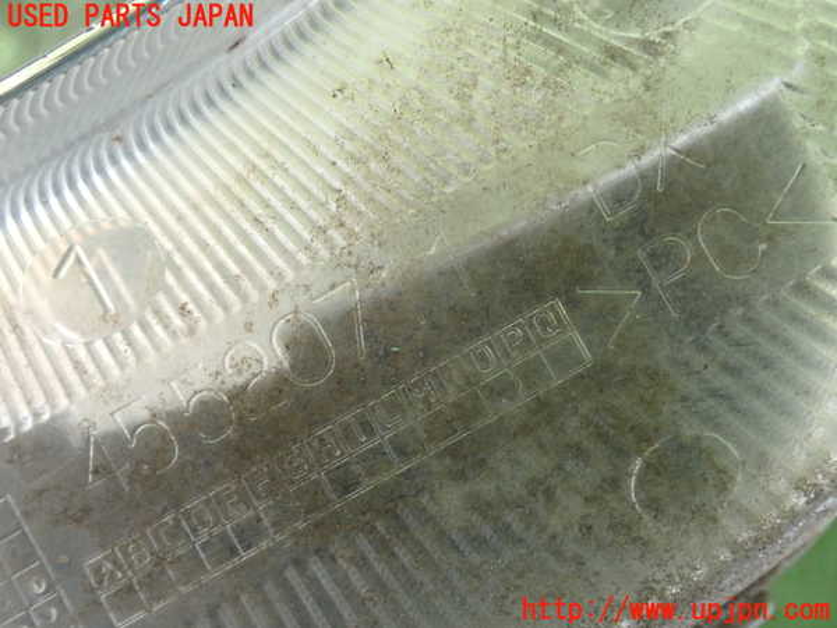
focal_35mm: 47
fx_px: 1136
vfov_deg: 30.9
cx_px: 418
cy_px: 314
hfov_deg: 40.4
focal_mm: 8.4
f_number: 3.1
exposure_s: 1/125
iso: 800
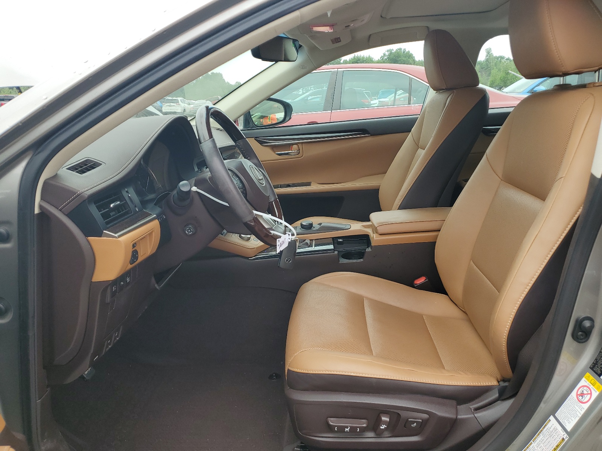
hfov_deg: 67.3
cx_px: 301
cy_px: 226
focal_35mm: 26
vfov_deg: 53.1
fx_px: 452
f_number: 1.5
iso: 50
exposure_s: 1/476
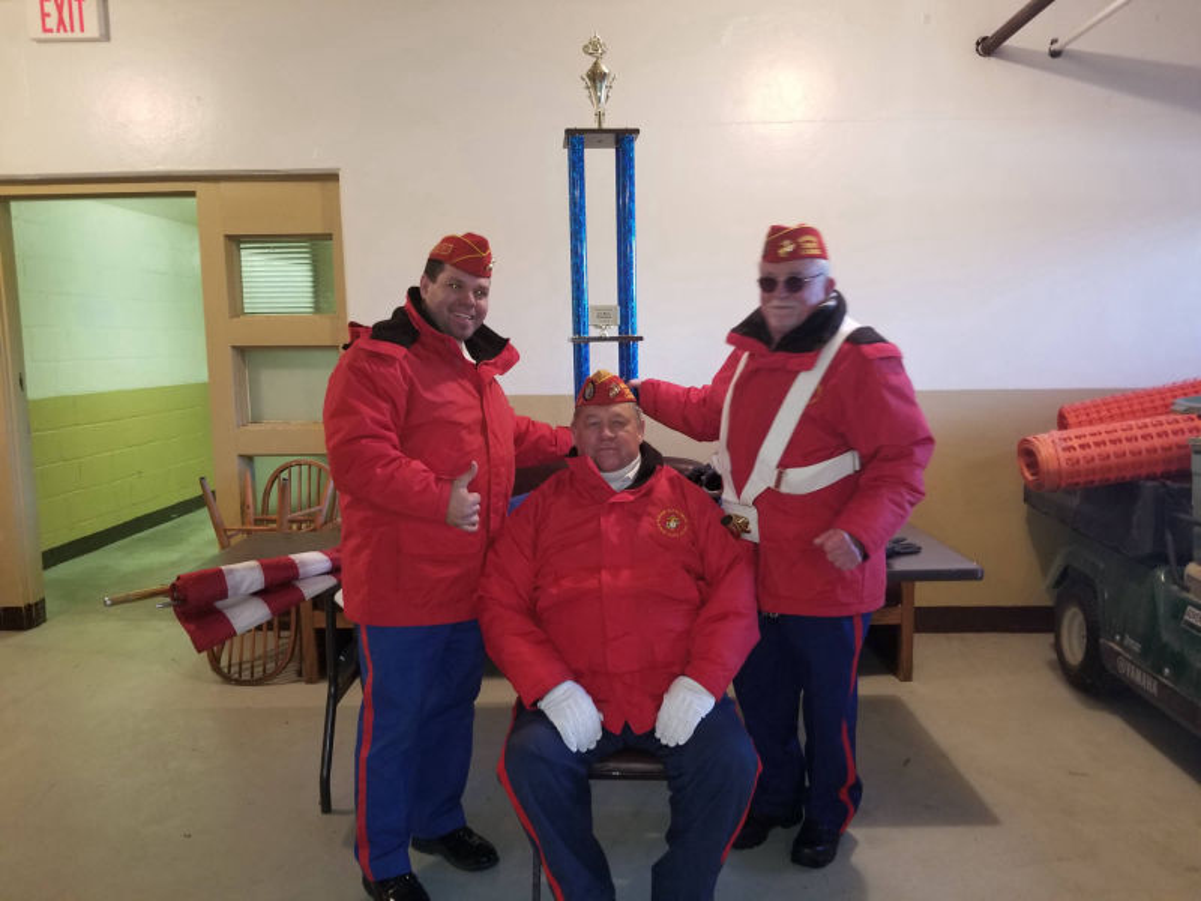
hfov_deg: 67.3
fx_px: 902
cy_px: 450
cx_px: 600
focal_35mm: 26
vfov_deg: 53.1
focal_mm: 4.3
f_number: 1.7
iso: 160
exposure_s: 1/17
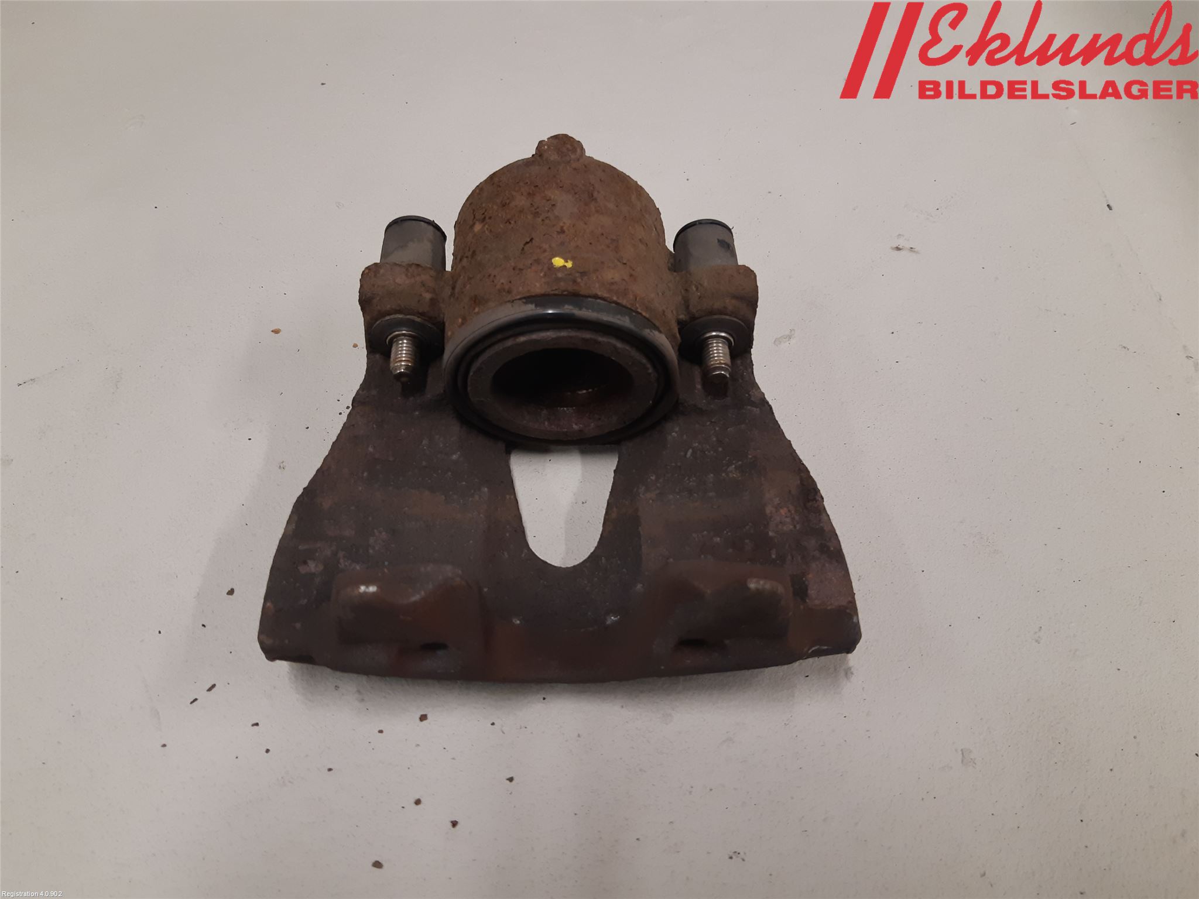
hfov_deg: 67.3
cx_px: 600
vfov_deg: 53.1
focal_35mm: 26
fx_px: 901
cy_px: 450
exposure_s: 1/50
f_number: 1.7
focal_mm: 3.93
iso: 125
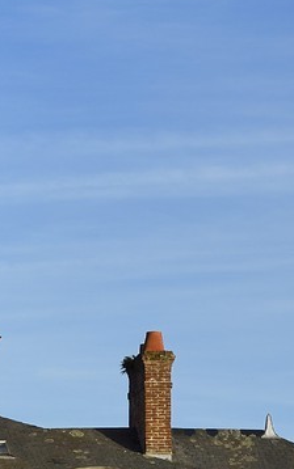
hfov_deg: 4.2
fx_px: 3792
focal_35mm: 296
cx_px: -744
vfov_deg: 7.1
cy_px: 431
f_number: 9
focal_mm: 65
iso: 200
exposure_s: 1/250
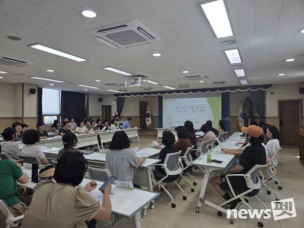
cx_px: 152
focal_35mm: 23
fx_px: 202
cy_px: 114
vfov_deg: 58.9
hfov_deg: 73.9
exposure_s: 1/120
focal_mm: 5.4
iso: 32
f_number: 1.8
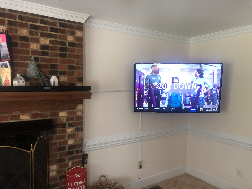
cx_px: 126
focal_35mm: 28
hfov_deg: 63.4
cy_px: 94
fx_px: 204
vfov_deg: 49.7
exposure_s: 1/20
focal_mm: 4
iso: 40
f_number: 1.8
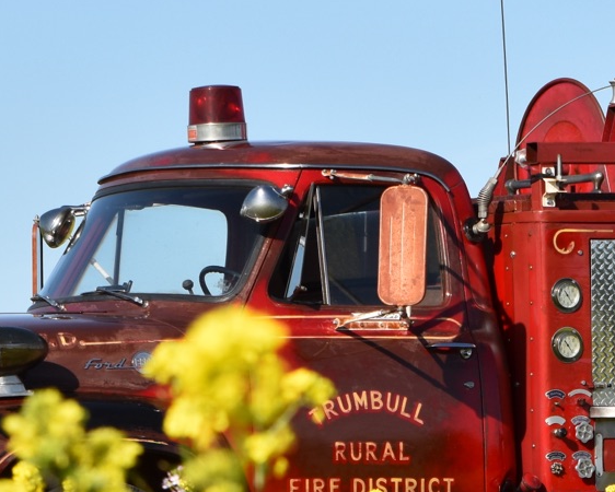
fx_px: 7440
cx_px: 611
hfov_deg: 4.7
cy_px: 448
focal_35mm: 409
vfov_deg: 3.8
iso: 200
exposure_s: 1/400
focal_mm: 85
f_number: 10
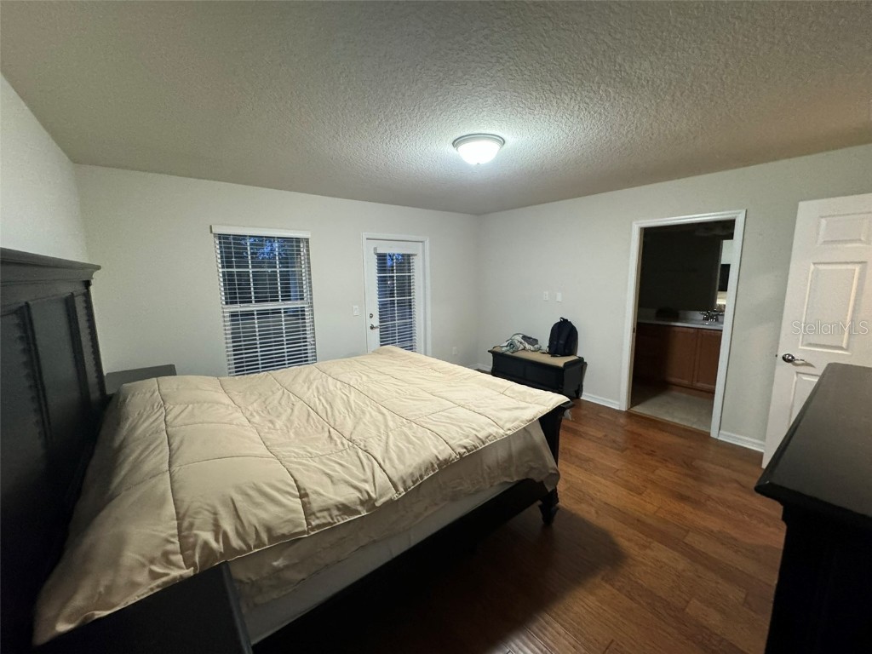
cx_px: 436
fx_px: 353
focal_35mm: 14
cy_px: 327
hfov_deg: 102.1
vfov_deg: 85.7
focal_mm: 2.22
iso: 640
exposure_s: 1/60
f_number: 2.2
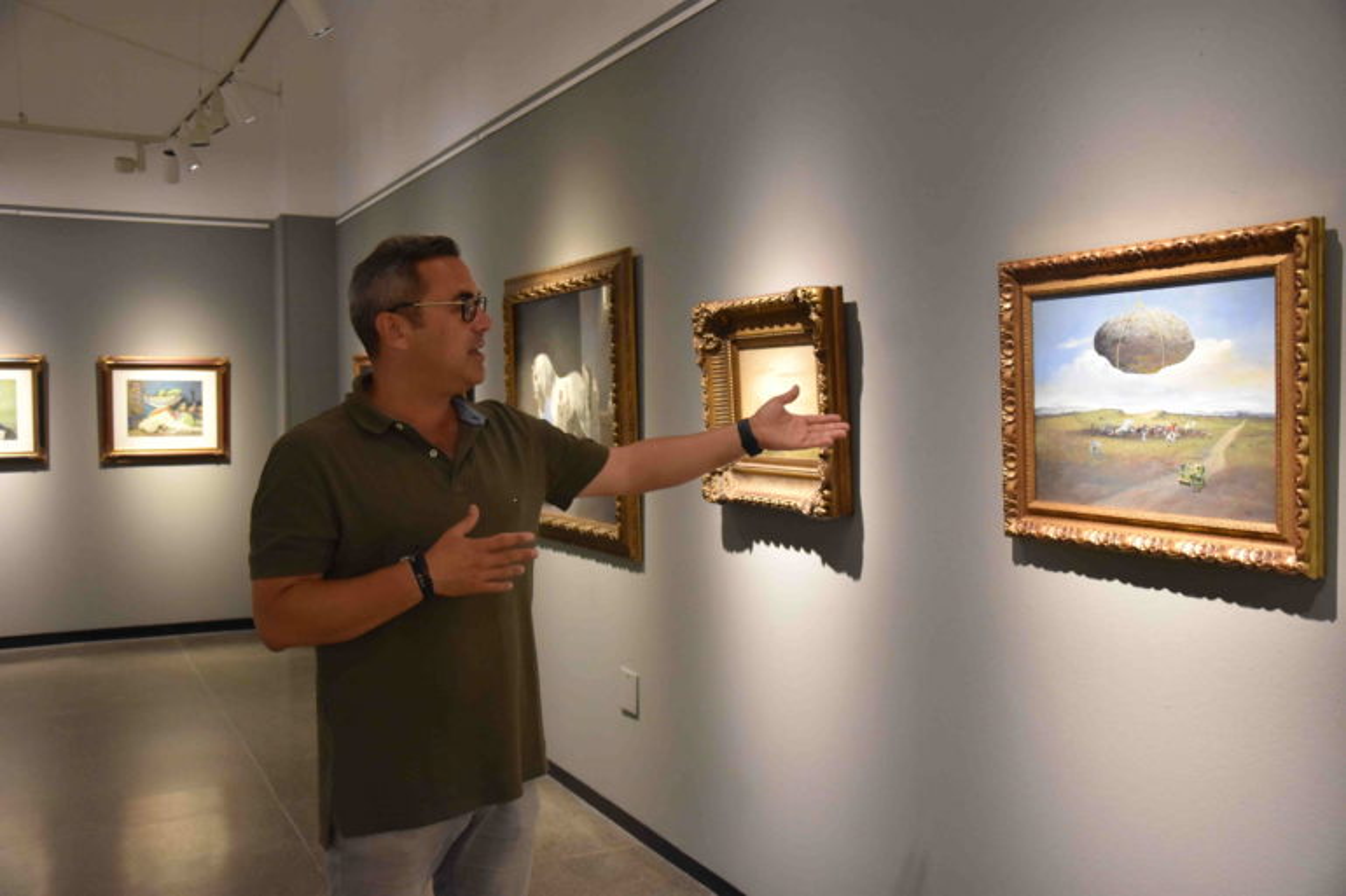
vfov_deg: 36.9
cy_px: 448
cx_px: 673
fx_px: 1346
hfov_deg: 53.1
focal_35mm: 36
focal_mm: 24
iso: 1800
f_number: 4
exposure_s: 1/60
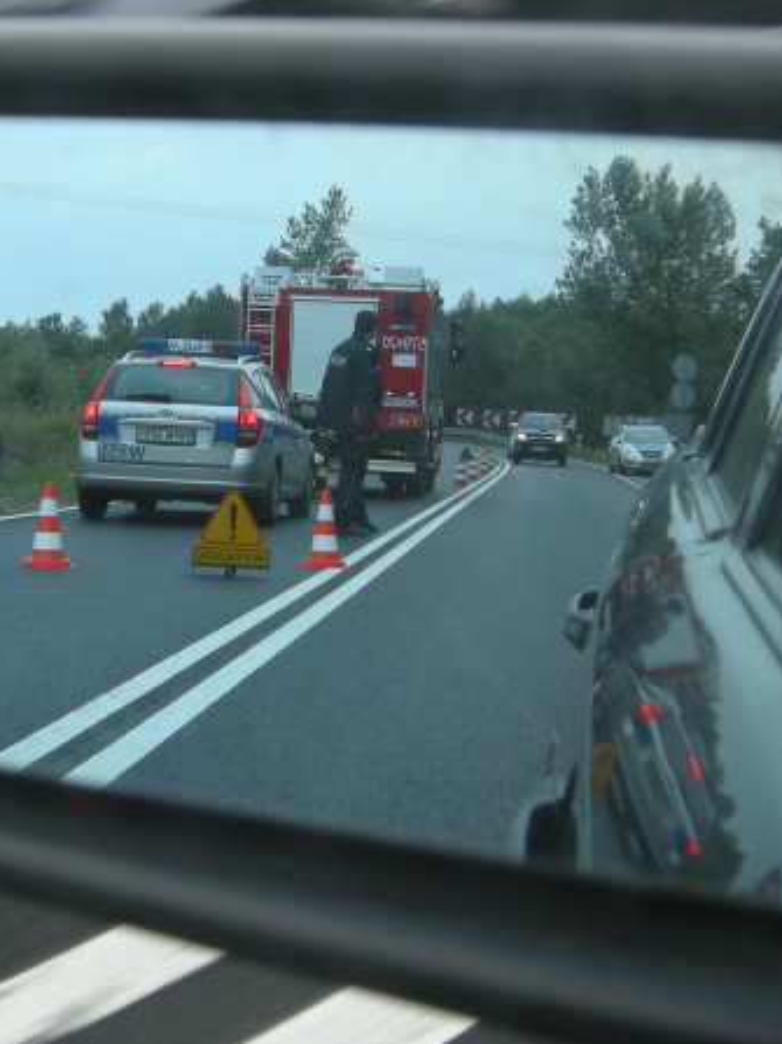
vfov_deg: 40.4
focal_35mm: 47
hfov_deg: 29.6
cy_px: 521
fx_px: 1416
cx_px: 696
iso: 64
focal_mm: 7.5
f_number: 3.4
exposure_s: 1/83.5
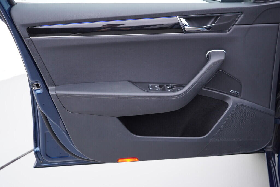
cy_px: 94
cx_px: 140
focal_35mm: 36
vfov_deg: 36.9
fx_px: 280
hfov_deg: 53.1
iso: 160
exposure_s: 1/40
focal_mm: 24
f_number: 2.8
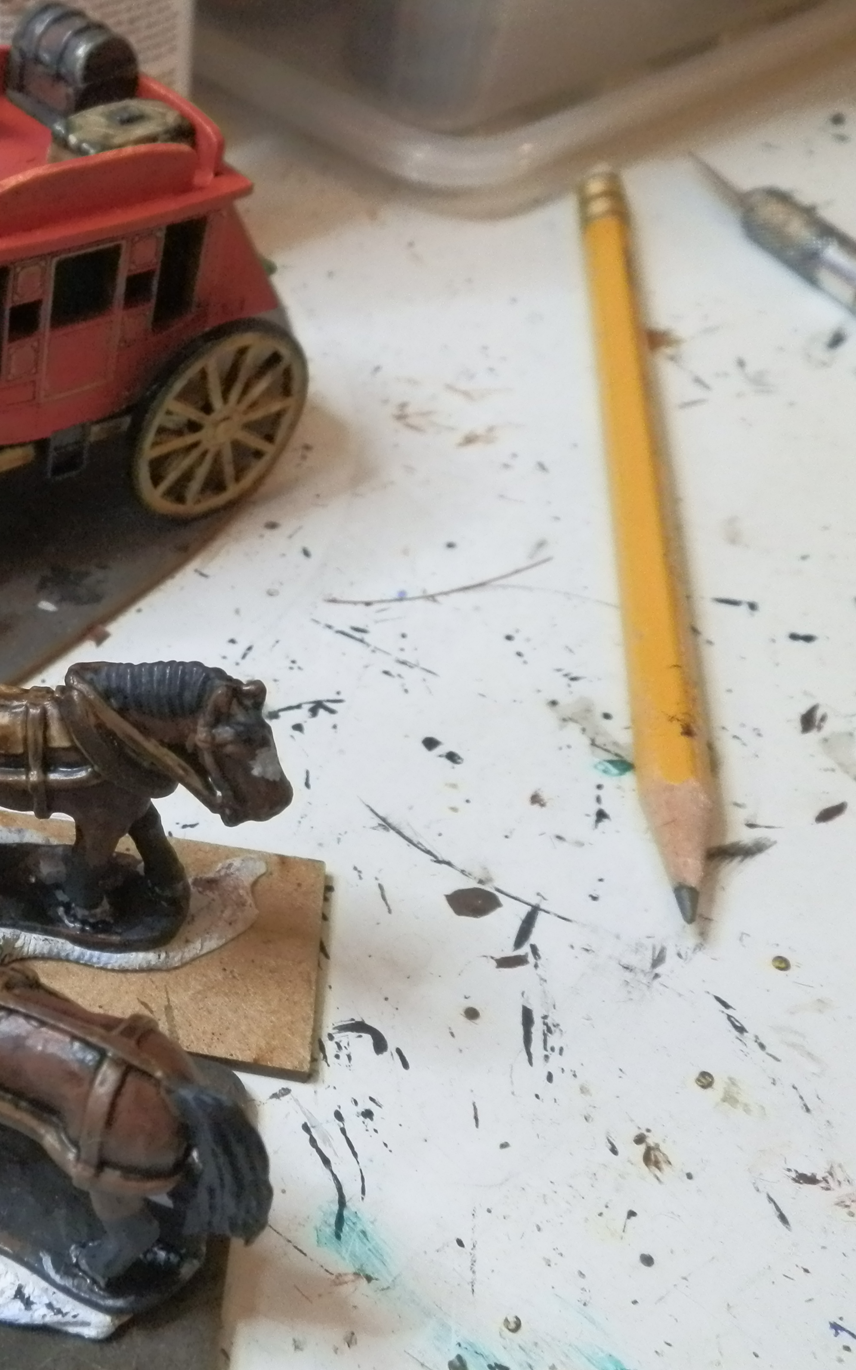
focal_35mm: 40
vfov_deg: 49.3
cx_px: 37
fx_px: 1493
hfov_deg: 30.2
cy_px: 691
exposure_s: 1/80
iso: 400
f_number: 3.1
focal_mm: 5
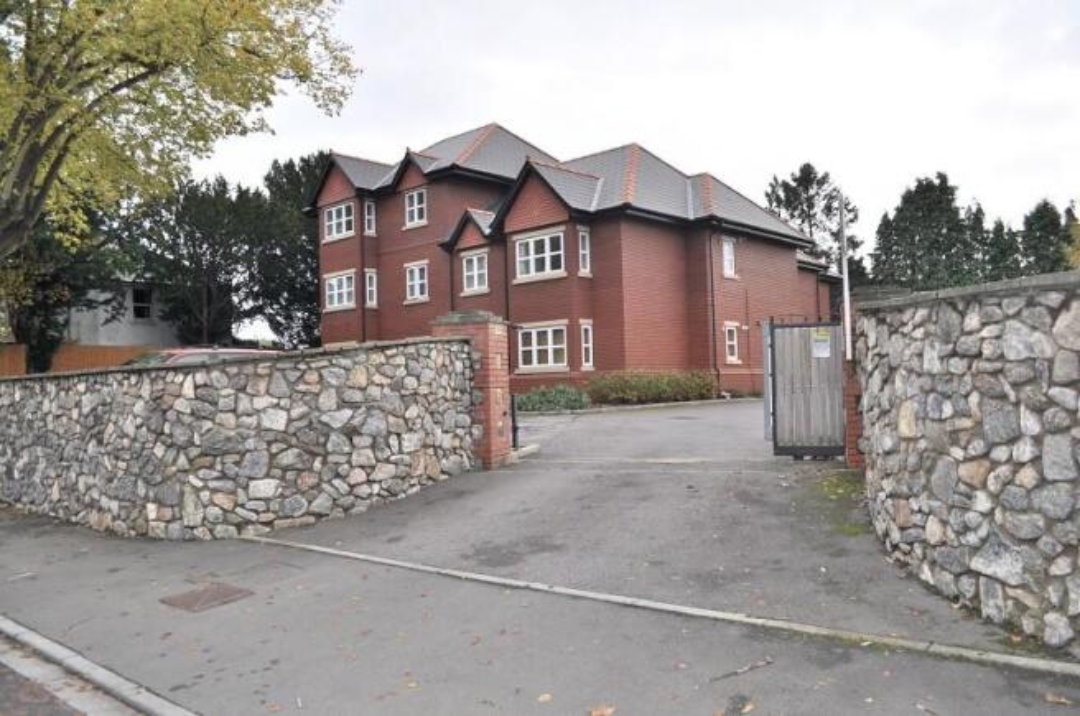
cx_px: 540
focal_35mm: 27
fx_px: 809
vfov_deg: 47.8
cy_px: 358
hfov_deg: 67.5
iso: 200
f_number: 5.6
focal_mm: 18
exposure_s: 1/200
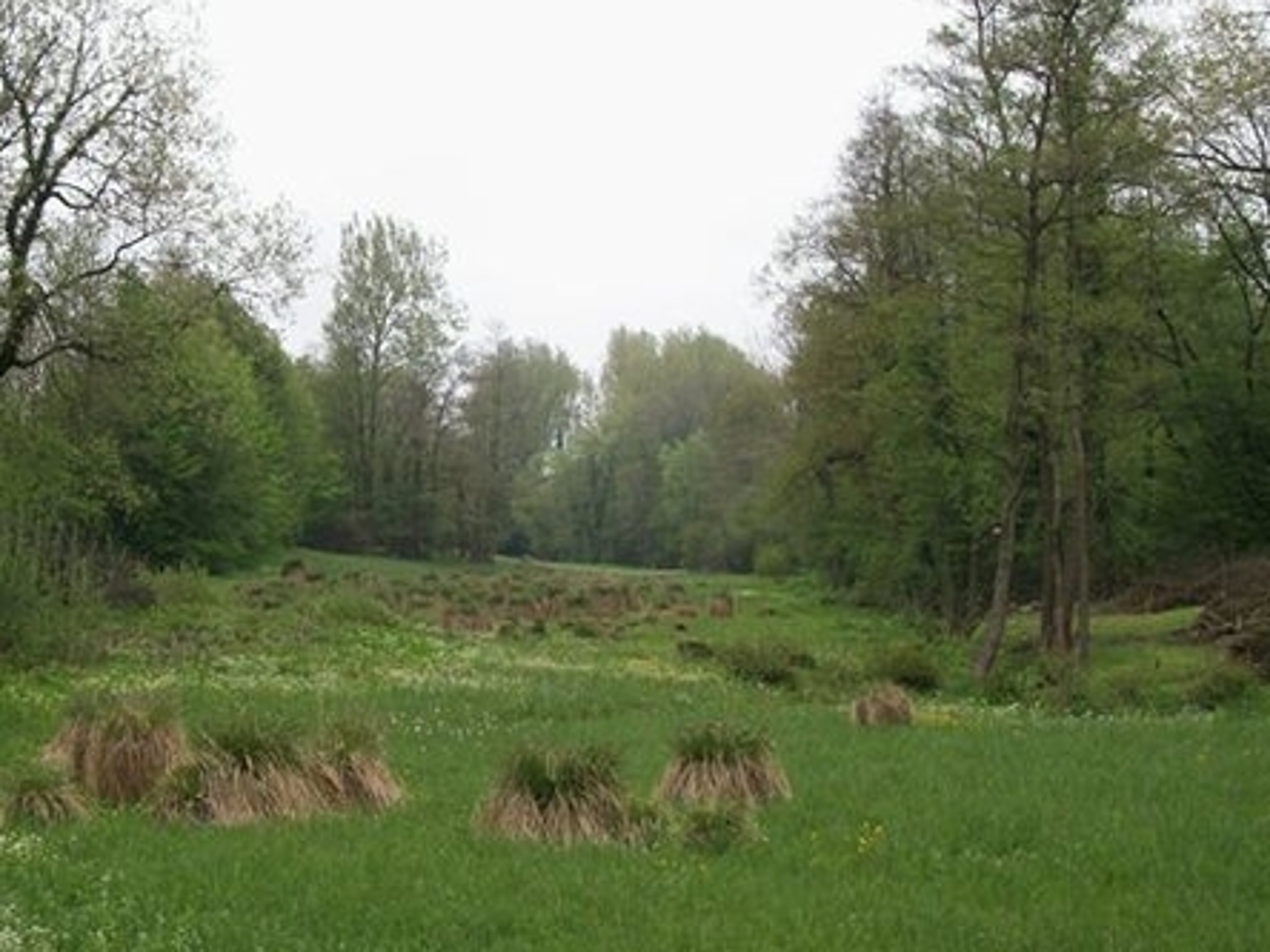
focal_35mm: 54
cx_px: 426
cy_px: 497
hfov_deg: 35.2
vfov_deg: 27.0
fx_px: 1981
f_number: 9.9
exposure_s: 1/30
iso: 80
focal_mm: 7.1
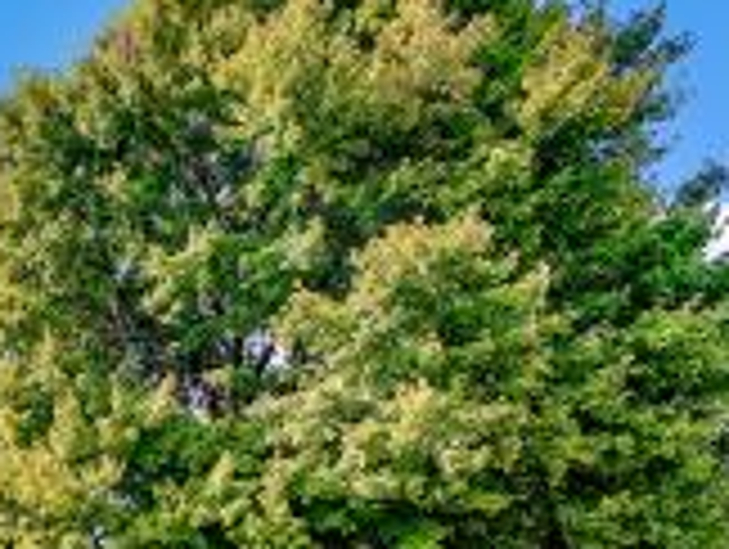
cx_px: -194
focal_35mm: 40
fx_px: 844
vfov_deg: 30.4
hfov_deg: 34.6
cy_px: 666
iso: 100
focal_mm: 10
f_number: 9
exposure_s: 1/250
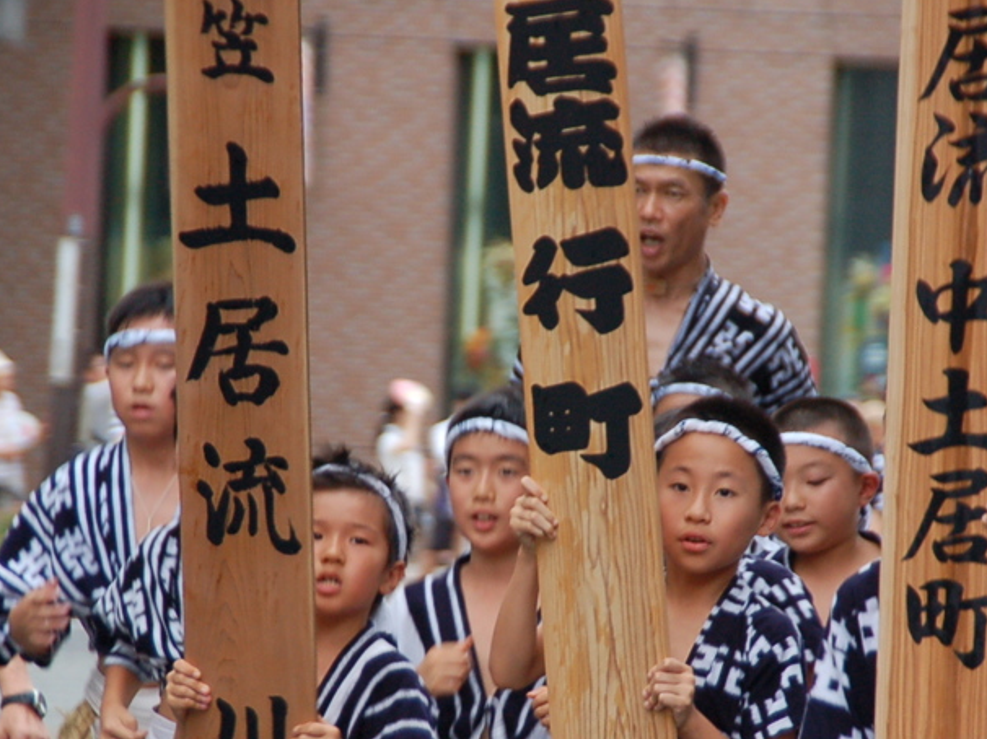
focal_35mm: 414
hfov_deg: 4.8
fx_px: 11800
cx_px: 524
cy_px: 544
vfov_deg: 3.6
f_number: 6.3
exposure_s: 1/80
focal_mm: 170
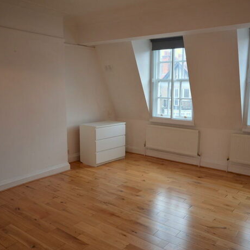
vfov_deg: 52.5
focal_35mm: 31
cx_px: 142
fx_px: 253
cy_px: 126
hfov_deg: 52.4
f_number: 5
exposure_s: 1/80
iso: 400
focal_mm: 16
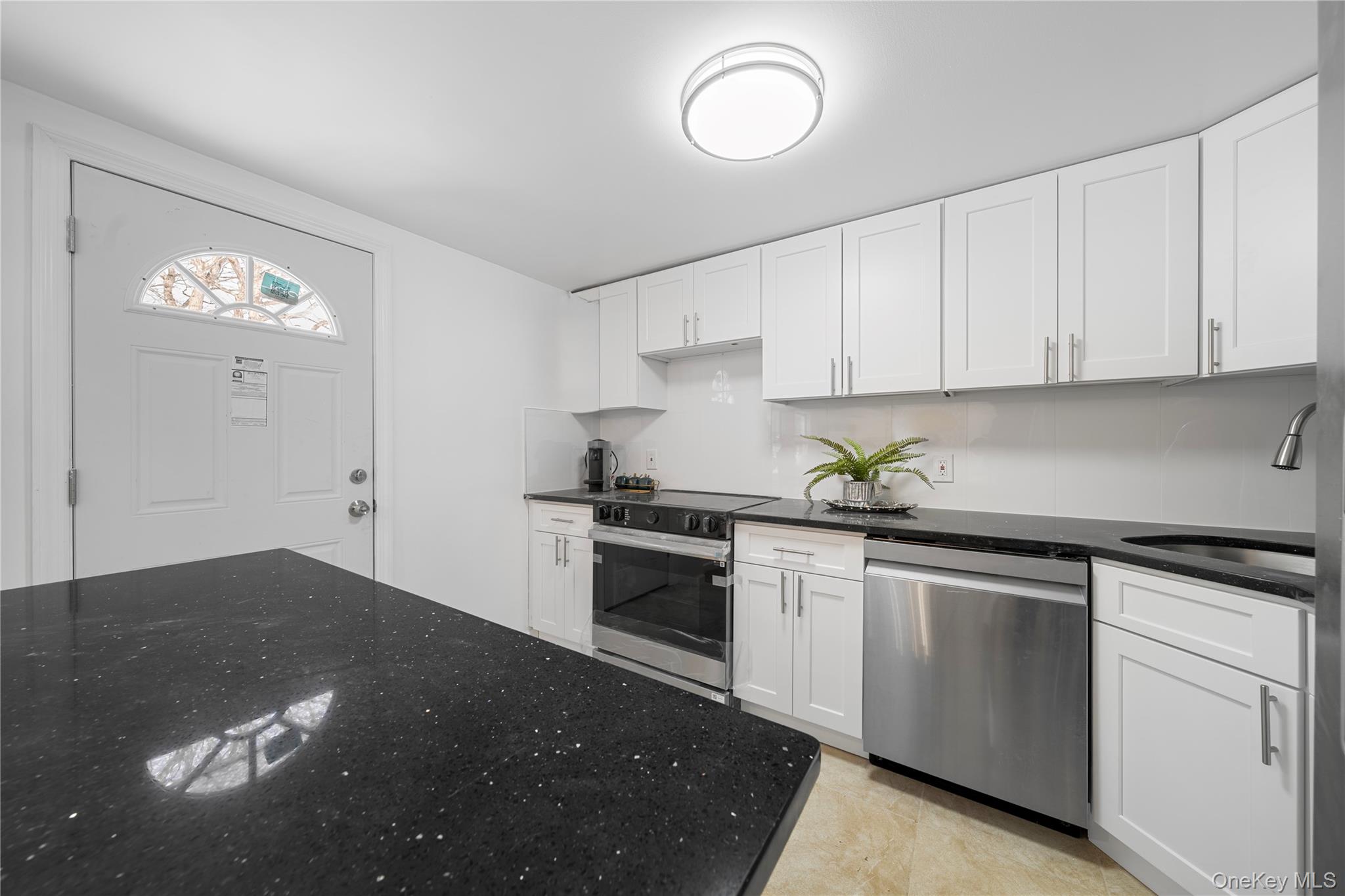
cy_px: 448
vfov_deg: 90.0
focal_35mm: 12
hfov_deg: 112.6
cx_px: 672
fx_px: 448
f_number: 9
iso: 100
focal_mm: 12
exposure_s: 2
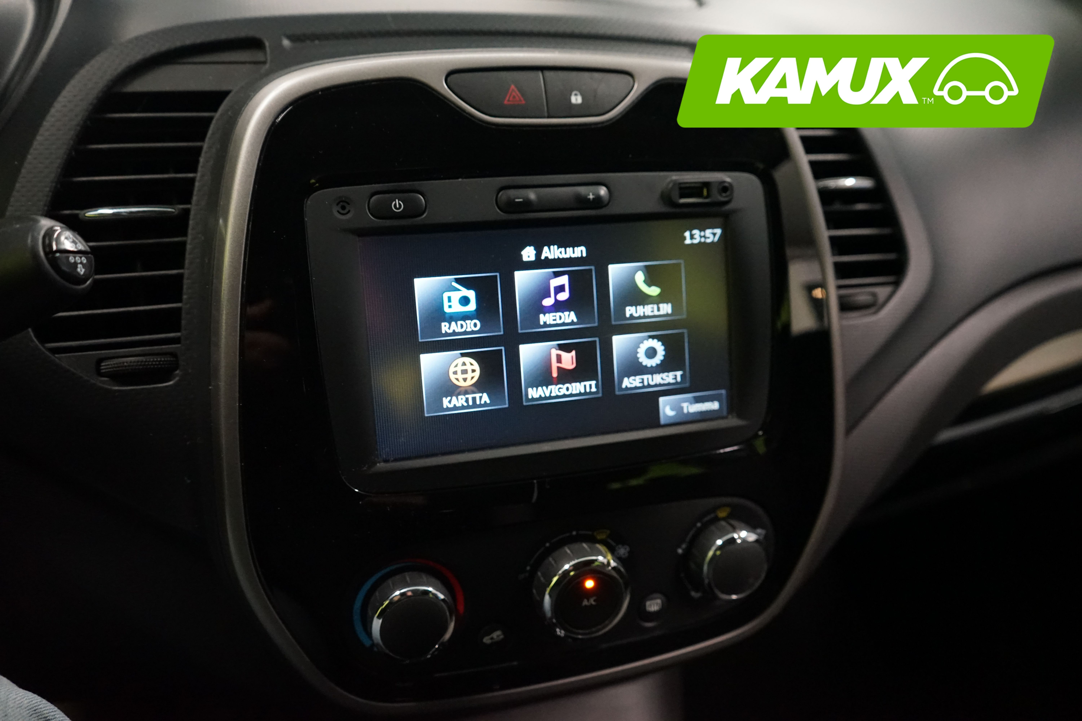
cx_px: 541
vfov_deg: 46.4
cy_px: 360
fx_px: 841
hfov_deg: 65.5
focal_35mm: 28
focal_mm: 28
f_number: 4.5
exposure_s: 1/50
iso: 5000
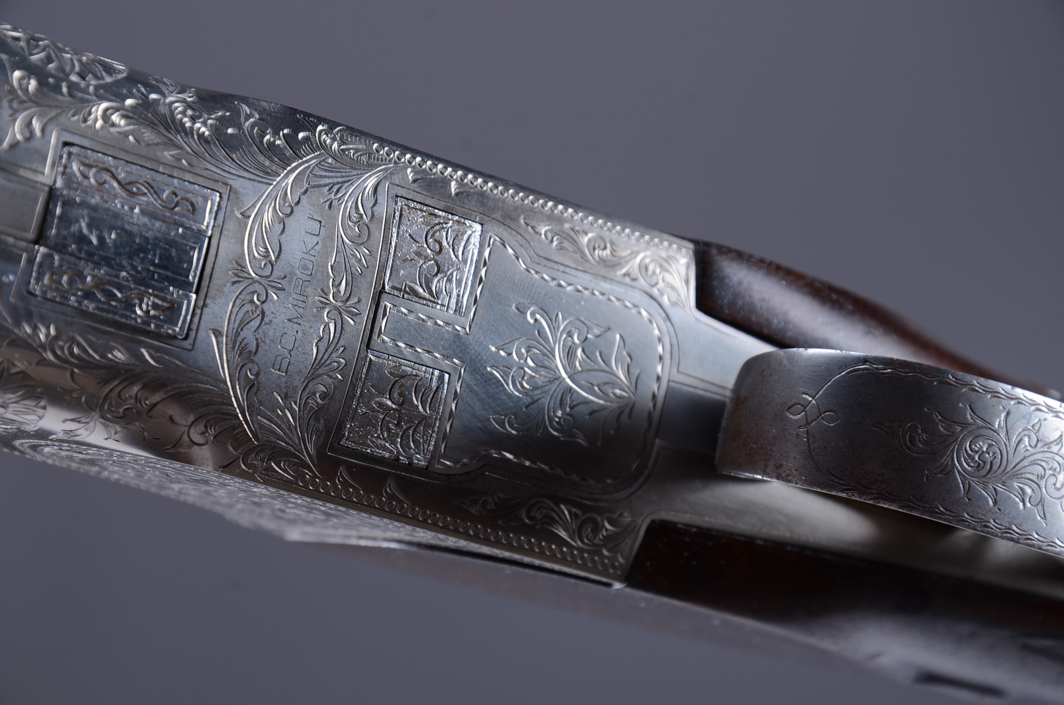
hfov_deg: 13.1
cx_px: 532
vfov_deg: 8.7
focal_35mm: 158
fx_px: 4645
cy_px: 352
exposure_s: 1/160
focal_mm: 105
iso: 125
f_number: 10
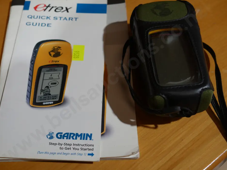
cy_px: 85
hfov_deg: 34.9
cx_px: 104
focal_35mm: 55
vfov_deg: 26.6
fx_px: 361
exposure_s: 1/60
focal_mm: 25
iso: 500
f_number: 5.3
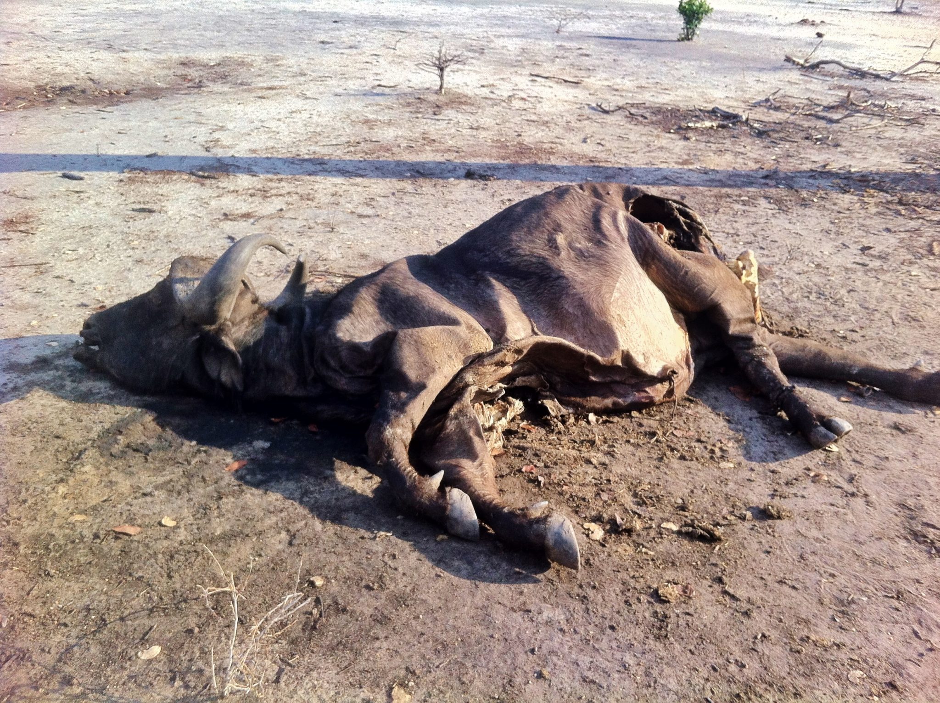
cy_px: 352
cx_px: 470
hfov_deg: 52.7
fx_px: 949
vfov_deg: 40.6
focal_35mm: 35
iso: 80
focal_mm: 3.85
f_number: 2.8
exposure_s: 1/351
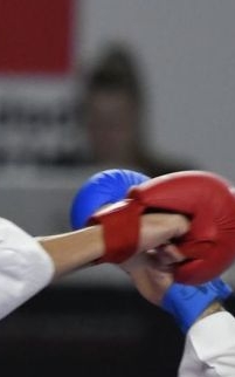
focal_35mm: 1595
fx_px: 16359
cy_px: 543
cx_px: -325
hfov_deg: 0.8
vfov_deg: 1.3
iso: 2000
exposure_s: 1/1000
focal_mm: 280
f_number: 4
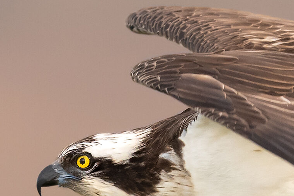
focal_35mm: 1577
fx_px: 12875
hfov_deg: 1.3
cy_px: 174
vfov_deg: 0.9
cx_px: 220
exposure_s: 1/2000
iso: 640
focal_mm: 500
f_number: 4
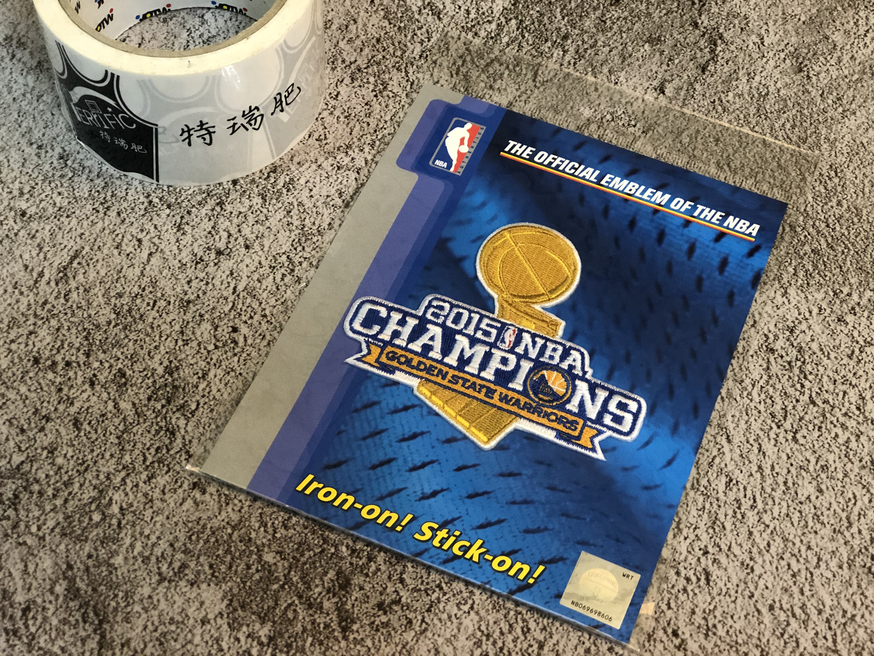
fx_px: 1439
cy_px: 328
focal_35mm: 57
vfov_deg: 25.7
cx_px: 437
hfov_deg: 33.8
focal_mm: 6.6
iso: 320
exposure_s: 1/30
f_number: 2.8
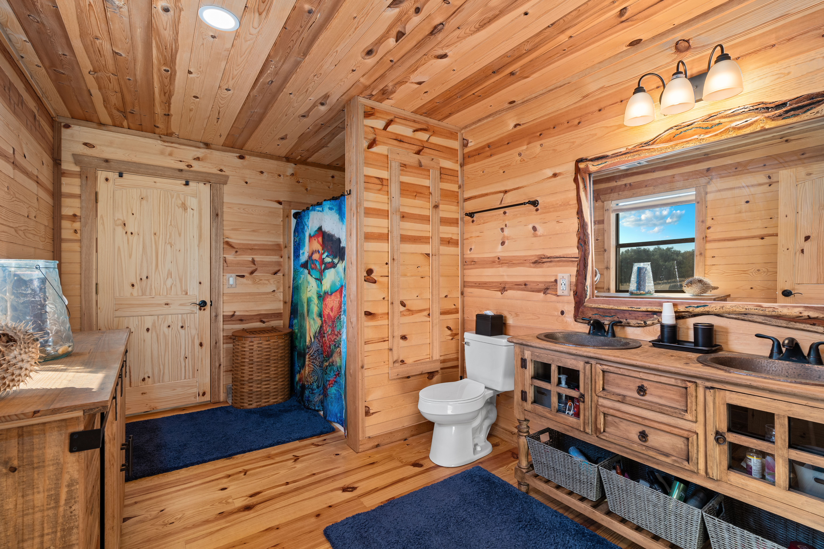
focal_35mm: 16
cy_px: 274
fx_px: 366
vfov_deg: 73.7
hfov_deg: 96.7
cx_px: 412
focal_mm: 16
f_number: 5
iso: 100
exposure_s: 1/5
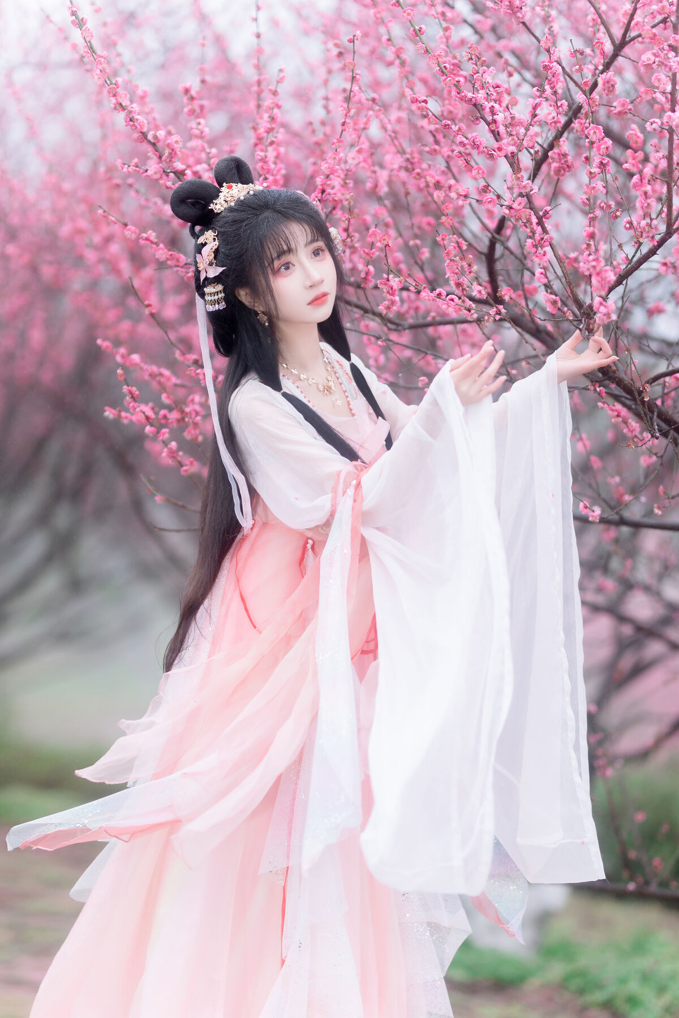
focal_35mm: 85
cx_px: 340
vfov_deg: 23.9
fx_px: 2405
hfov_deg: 16.1
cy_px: 509
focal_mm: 85
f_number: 1.4
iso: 250
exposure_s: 1/800
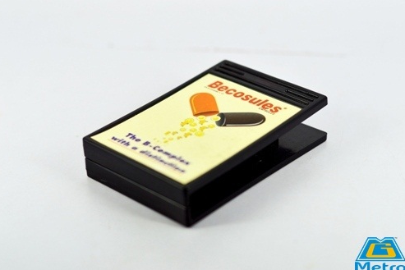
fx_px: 855
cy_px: 135
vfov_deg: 18.0
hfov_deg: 26.6
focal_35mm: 76
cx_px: 200
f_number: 3.2
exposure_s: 1/200
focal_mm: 50
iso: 100
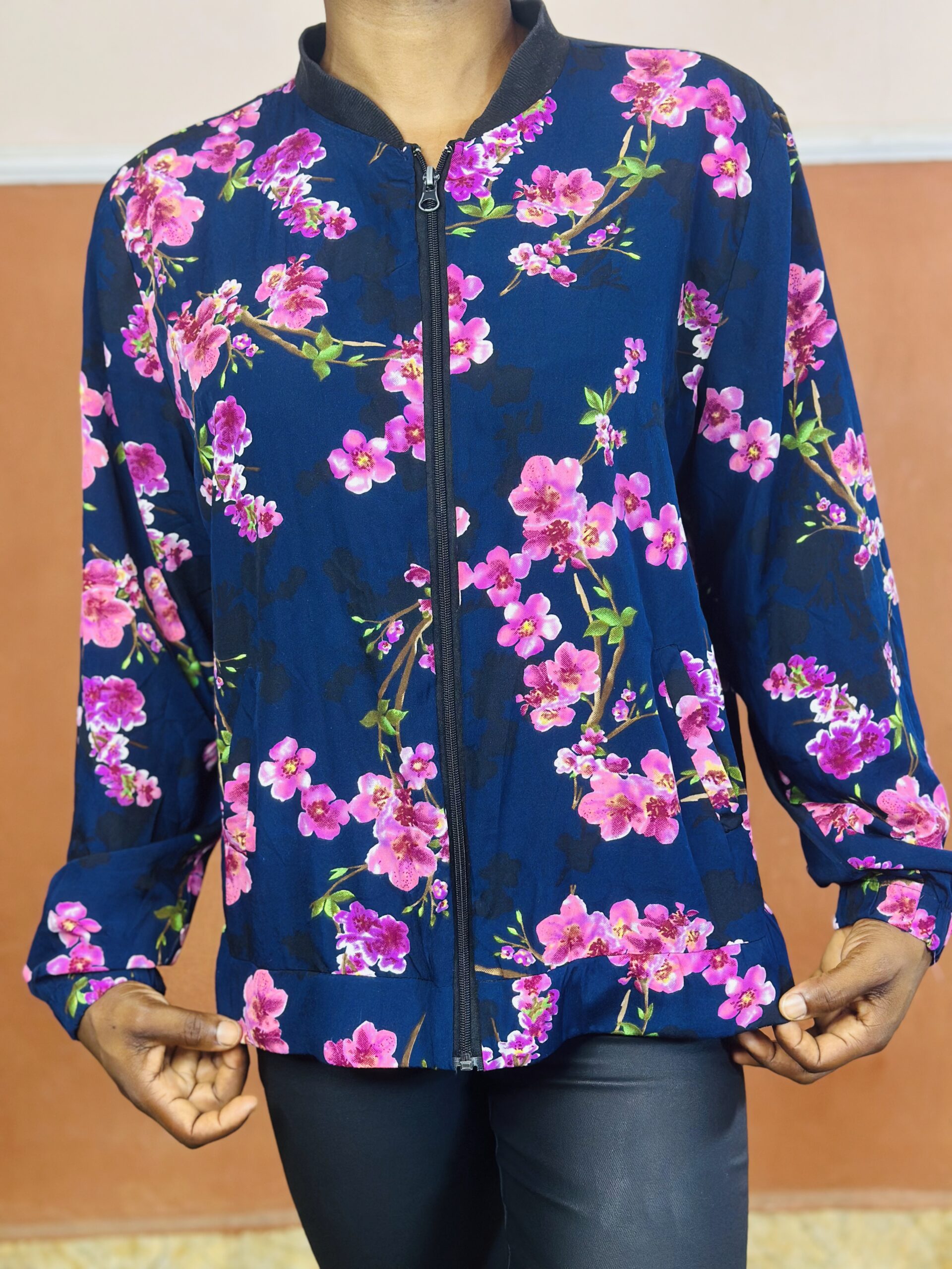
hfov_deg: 30.3
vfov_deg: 39.7
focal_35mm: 48
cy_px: 634
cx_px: 476
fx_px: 1760
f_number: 1.78
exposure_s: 1/50
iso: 160
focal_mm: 6.86
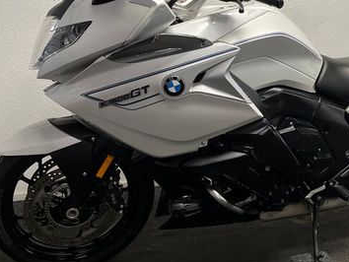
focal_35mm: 47
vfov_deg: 30.6
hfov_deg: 38.8
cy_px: 79
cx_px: 281
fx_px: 474
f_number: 1.6
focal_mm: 5.1
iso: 125
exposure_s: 1/100
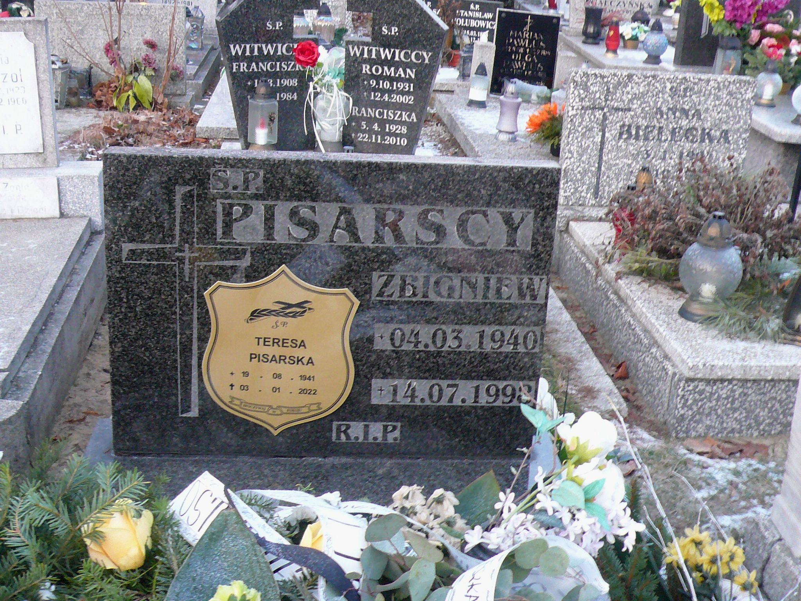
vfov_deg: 30.3
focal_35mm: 48
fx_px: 1111
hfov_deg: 39.7
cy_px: 300
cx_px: 400
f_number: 2.9
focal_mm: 5.2
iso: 160
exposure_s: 1/15
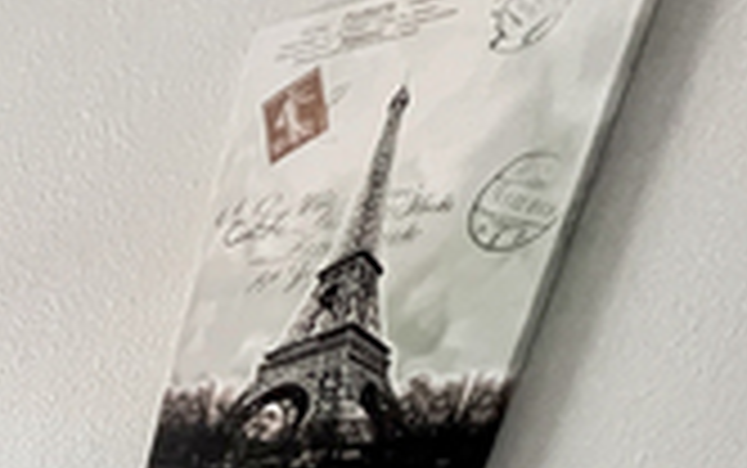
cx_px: -526
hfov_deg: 23.7
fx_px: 1080
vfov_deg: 16.0
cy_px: 1040
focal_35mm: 53
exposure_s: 1/60
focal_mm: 1.57
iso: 640
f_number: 1.8
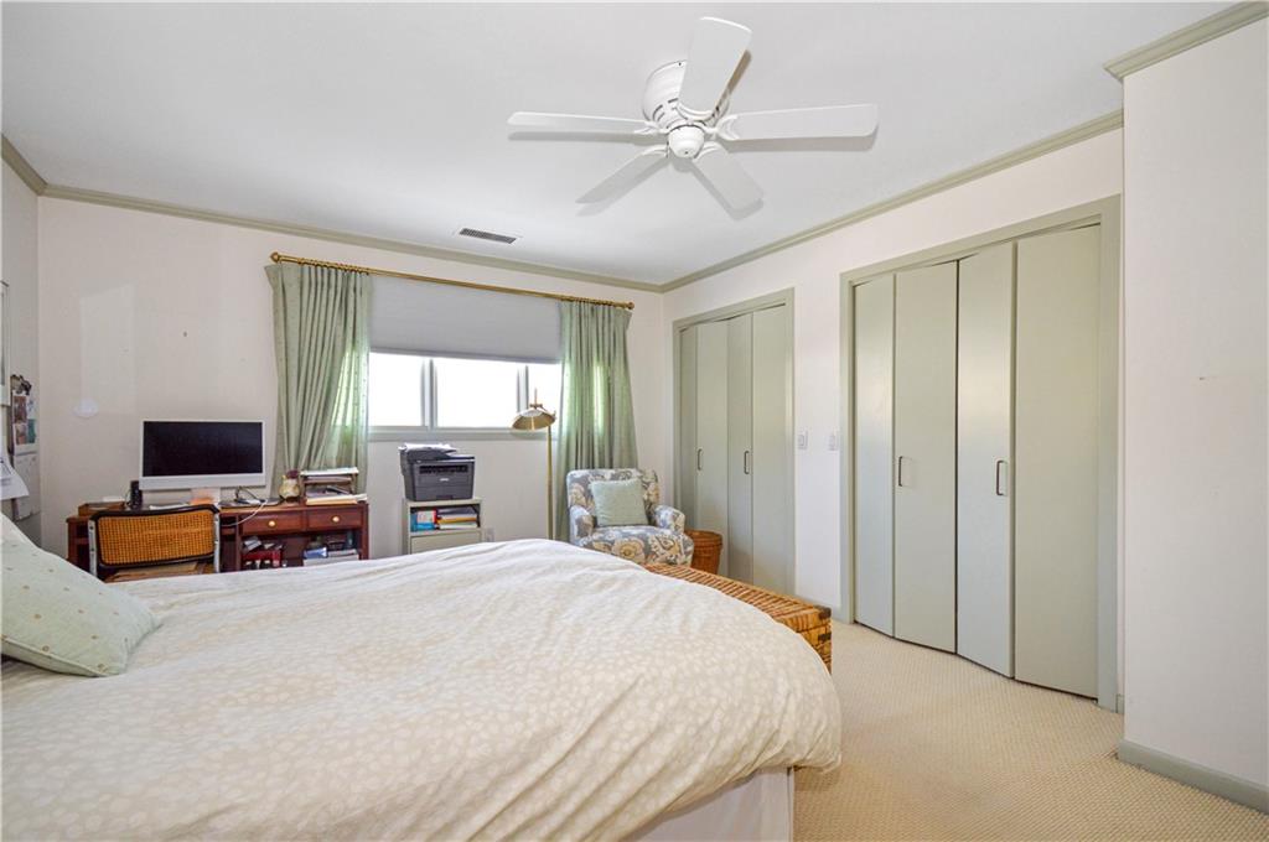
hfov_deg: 100.5
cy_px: 421
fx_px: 528
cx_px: 634
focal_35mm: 15
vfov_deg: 77.2
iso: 400
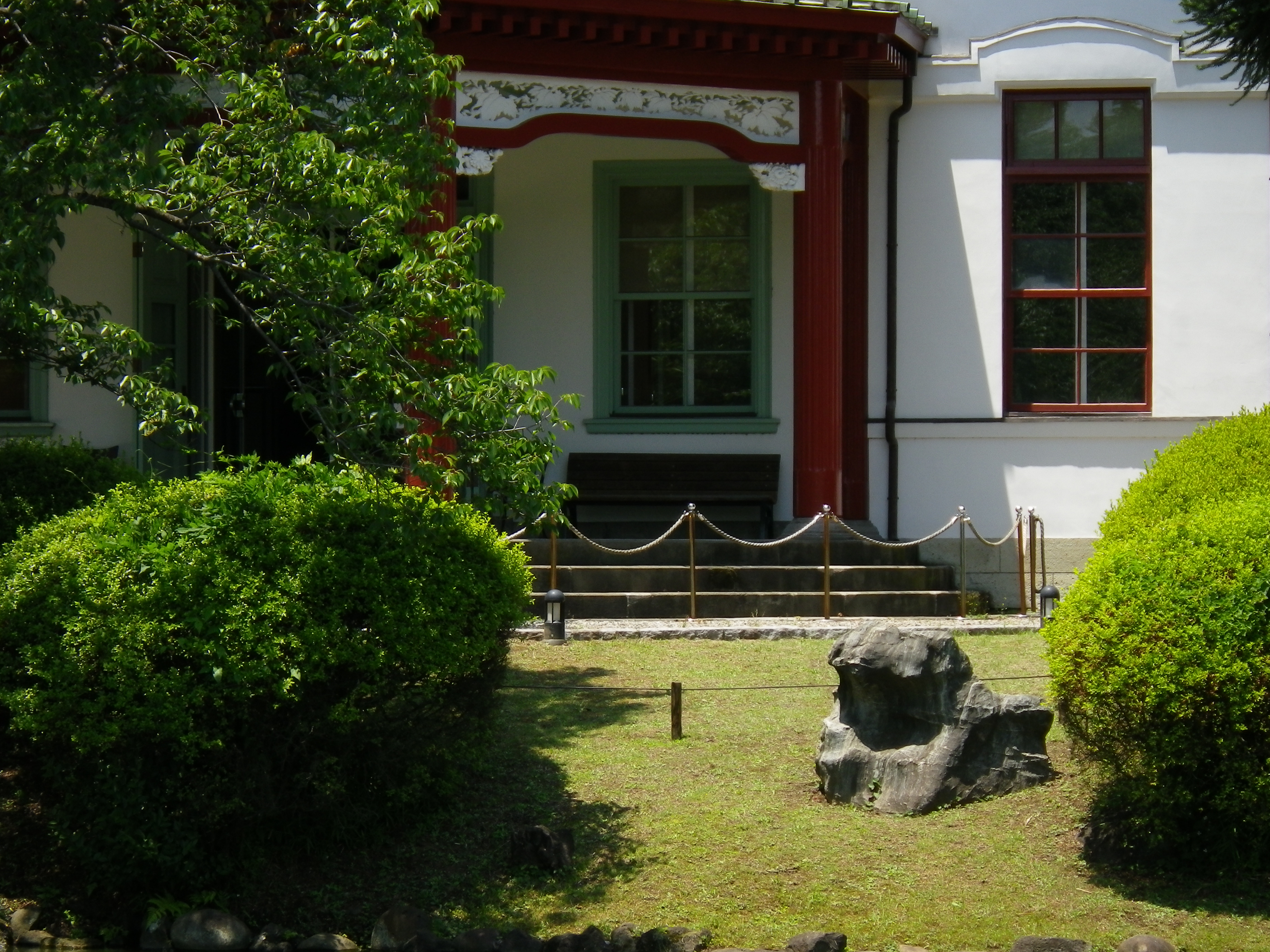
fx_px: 5503
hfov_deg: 13.2
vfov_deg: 9.9
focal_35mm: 150
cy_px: 498
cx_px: 678
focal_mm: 25
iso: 80
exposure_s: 1/200
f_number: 5.5
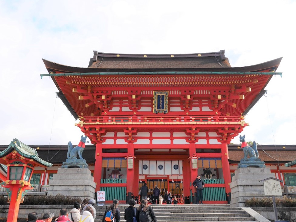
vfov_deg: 44.2
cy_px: 111
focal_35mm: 32
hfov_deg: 56.8
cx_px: 148
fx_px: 274
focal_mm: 16
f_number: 6.3
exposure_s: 1/320
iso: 200
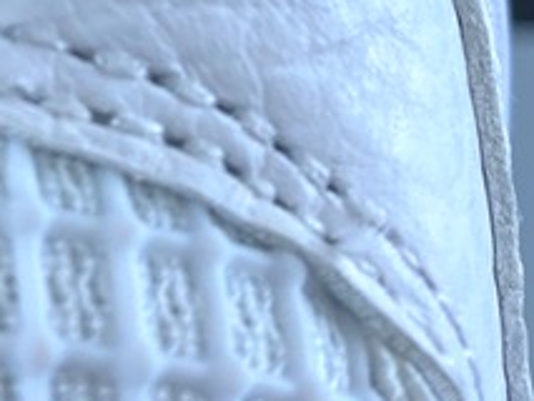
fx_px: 1883
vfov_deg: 11.1
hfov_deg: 15.5
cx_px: -123
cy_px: -388
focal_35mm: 122
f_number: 1.8
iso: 40
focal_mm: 4.25
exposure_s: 1/100
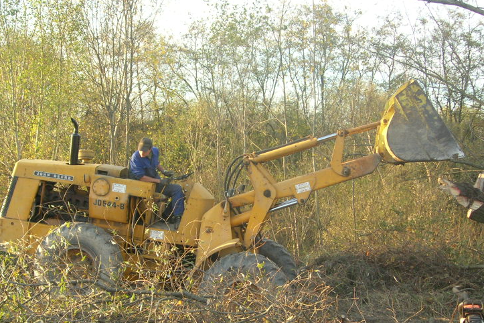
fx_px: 753
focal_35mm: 56
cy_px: 229
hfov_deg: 35.6
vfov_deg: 24.0
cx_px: 244
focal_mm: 7.8
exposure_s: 1/308
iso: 100
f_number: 2.8
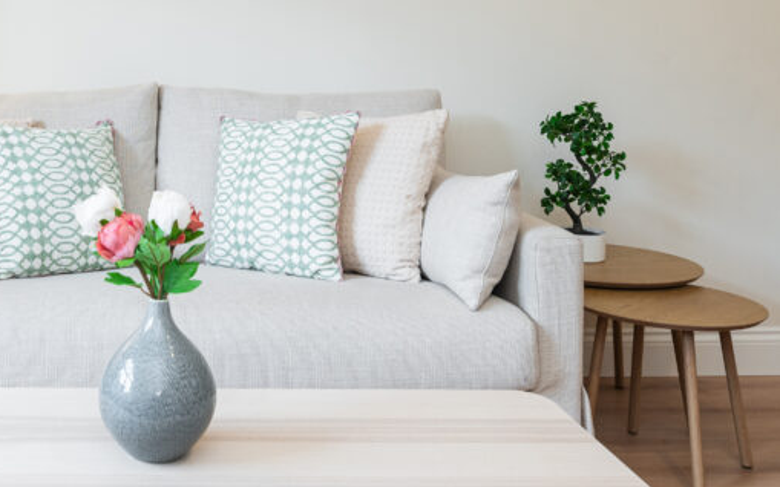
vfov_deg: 29.0
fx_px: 914
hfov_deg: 43.2
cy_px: 79
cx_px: 113
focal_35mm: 43
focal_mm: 21
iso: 400
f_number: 6.3
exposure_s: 1/20
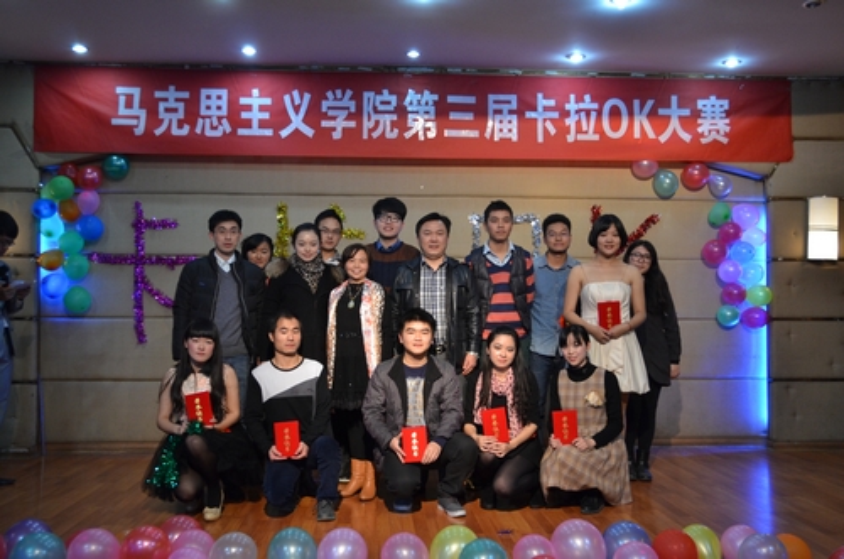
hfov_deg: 57.3
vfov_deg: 39.8
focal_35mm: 33
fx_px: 772
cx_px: 422
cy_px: 280
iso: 1000
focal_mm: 22
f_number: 3.8
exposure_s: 1/40
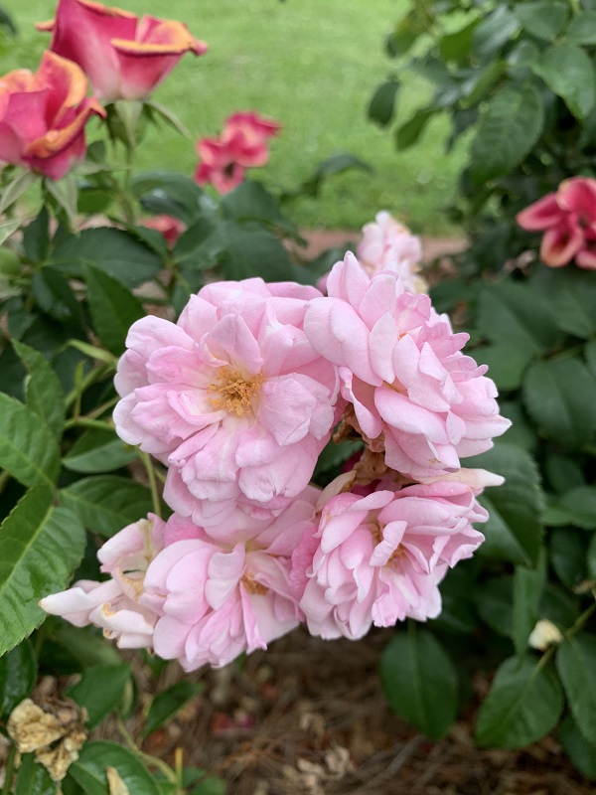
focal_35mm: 26
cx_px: 298
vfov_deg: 67.3
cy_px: 398
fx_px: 597
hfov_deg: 53.1
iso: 25
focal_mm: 4.25
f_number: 1.8
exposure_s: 1/495
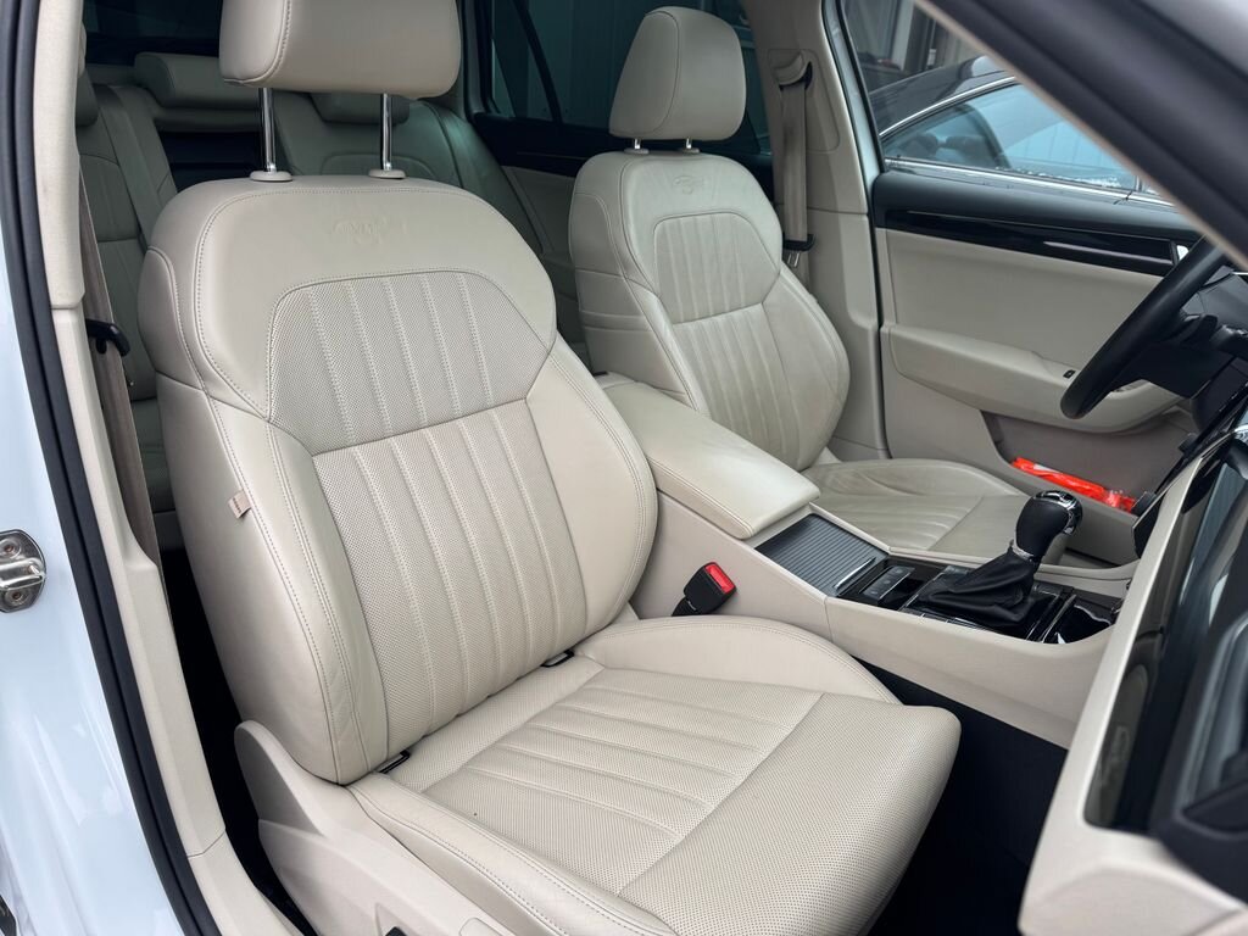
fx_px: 865
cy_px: 468
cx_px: 624
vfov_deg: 56.8
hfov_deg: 71.6
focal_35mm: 24
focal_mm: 6.76
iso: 64
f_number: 1.78
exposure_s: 1/194
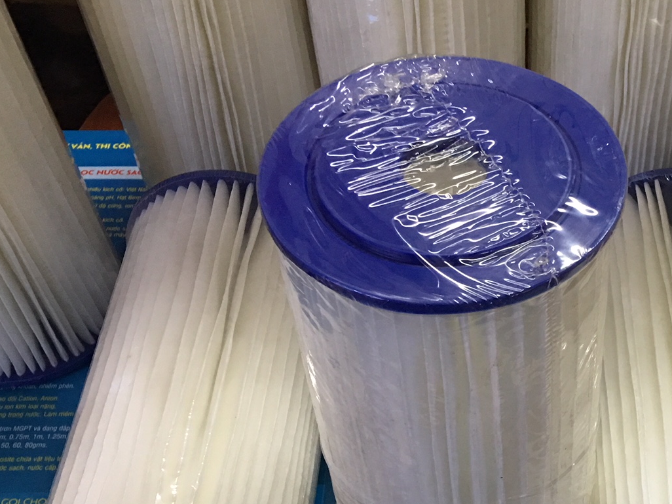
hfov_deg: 32.5
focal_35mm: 57
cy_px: 410
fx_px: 1106
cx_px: 570
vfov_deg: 25.2
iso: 80
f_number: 2.2
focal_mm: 4.15
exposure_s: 1/17
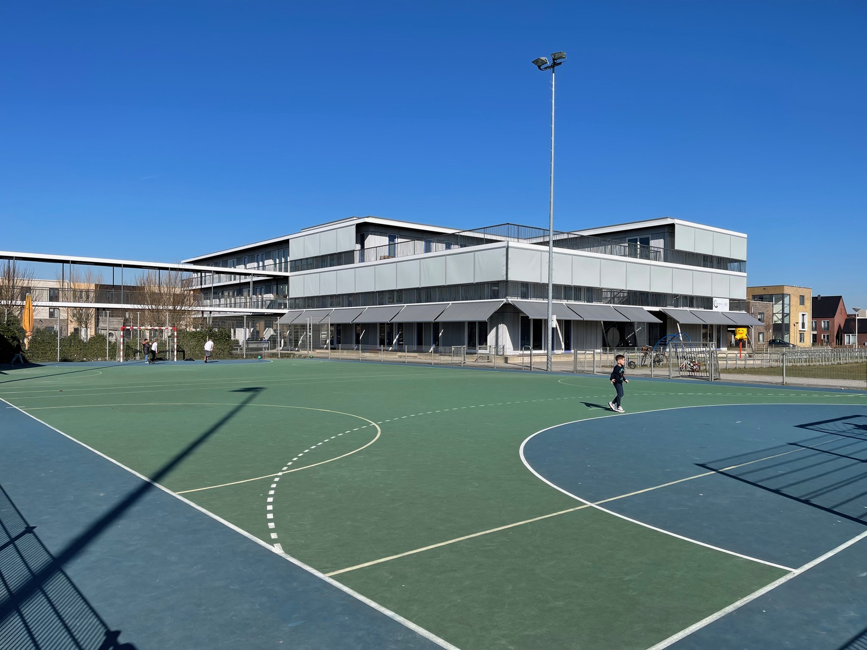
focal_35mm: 26
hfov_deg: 67.3
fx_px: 651
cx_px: 434
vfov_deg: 53.1
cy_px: 325
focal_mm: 5.1
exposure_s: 1/5128
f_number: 1.6
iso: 32
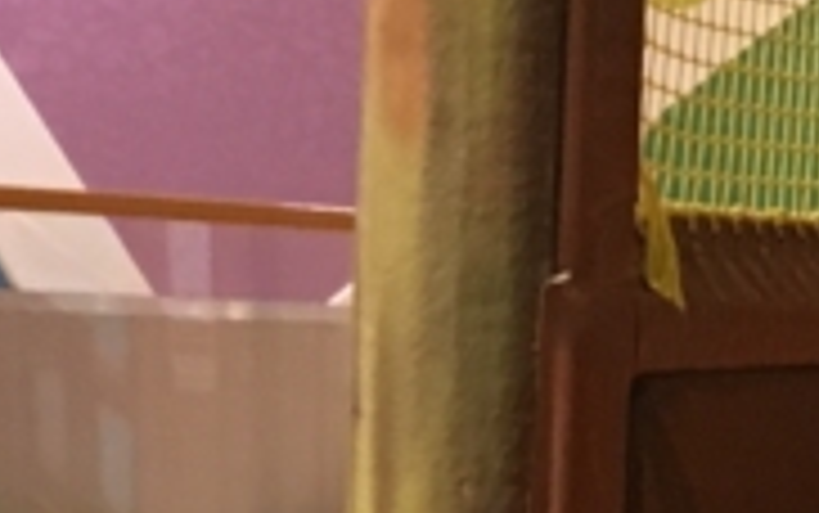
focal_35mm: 173
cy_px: 837
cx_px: 1593
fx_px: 3864
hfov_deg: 11.1
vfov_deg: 7.4
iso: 200
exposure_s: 1/30
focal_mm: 4.15
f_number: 2.2
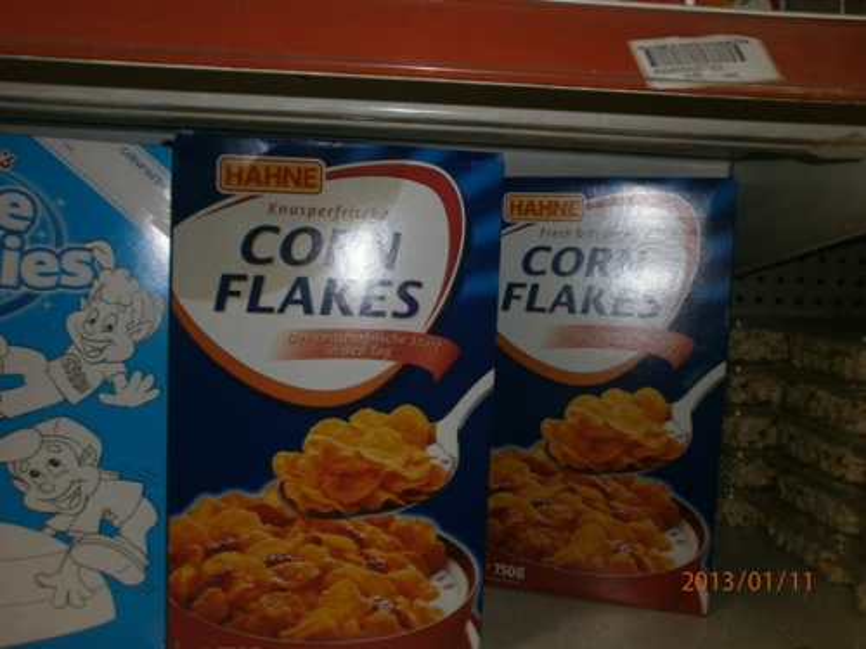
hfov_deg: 65.3
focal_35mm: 27
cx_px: 433
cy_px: 324
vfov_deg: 51.4
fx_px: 675
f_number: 2.9
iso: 125
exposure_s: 1/30
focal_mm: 4.8
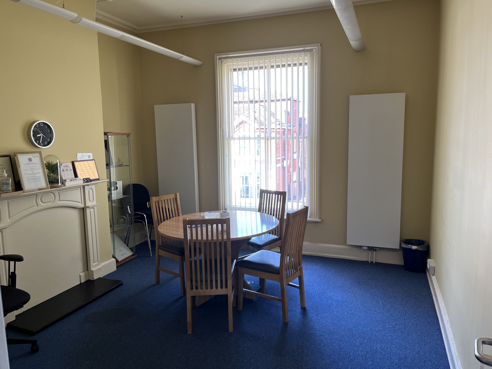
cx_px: 246
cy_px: 184
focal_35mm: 26
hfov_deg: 67.3
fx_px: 370
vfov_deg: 53.1
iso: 125
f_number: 1.6
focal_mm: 5.1
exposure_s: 1/121
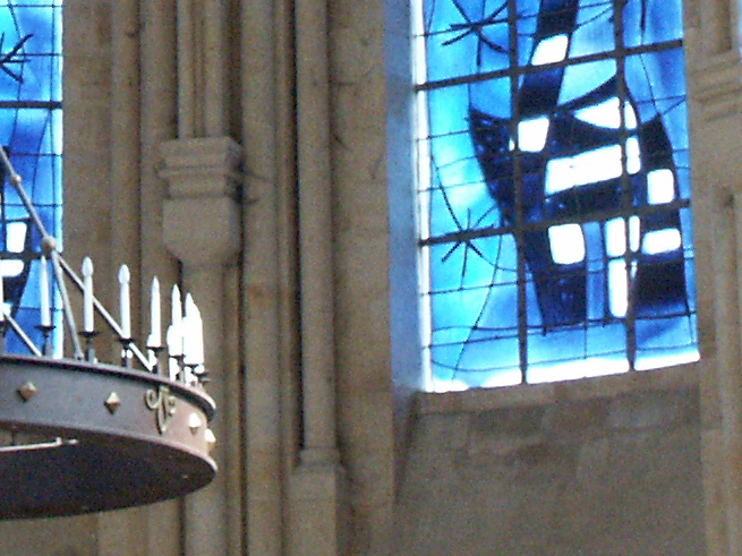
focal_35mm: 258
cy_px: -479
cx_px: -130
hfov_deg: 7.6
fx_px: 5529
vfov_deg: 5.7
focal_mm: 16.36
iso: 400
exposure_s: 1/250
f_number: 3.5
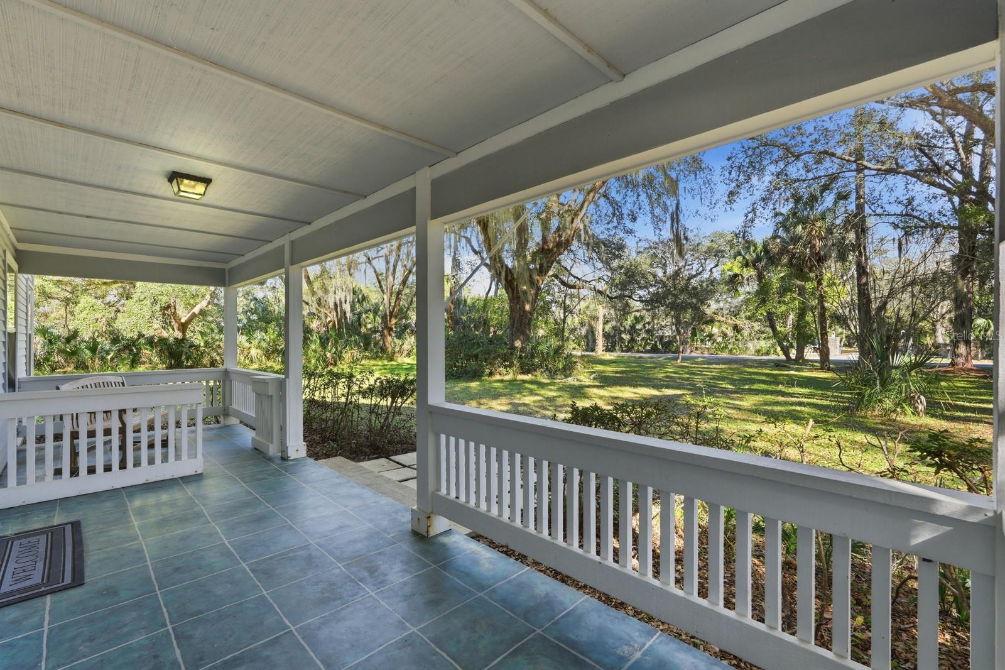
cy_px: 335
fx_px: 447
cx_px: 502
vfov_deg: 73.7
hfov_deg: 96.7
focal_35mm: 16
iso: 160
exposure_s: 1/500
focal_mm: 16
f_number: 8
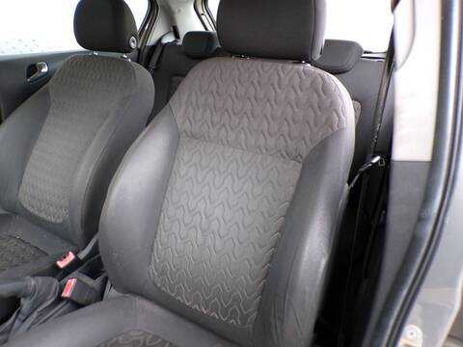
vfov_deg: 56.8
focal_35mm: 24
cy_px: 174
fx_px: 321
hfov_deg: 71.6
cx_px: 232
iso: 200
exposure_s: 1/26
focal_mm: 4.3
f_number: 3
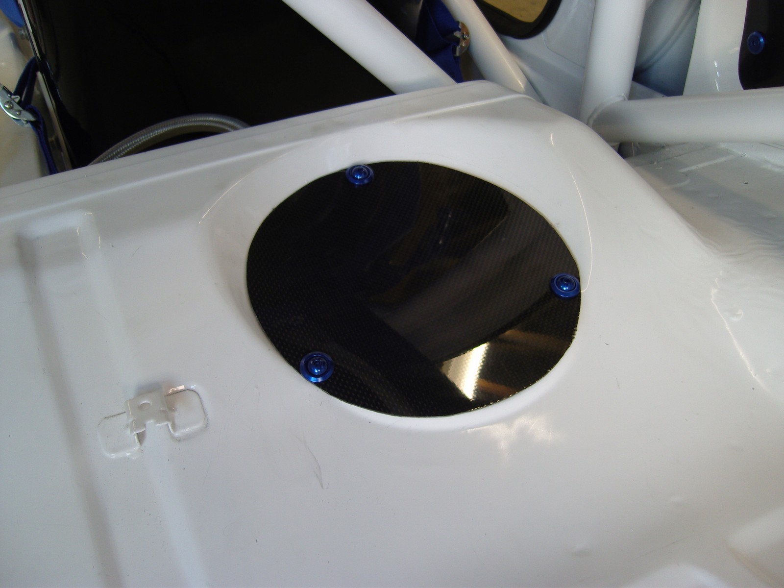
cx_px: 392
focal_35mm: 34
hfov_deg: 54.0
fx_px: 770
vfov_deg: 41.8
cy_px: 294
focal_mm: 7.3
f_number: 2.8
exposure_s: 1/40
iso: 100
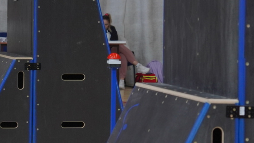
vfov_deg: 5.7
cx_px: 32
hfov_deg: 10.0
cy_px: 38
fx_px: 1441
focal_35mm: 214
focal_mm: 50
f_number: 3.2
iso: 500
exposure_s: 1/200
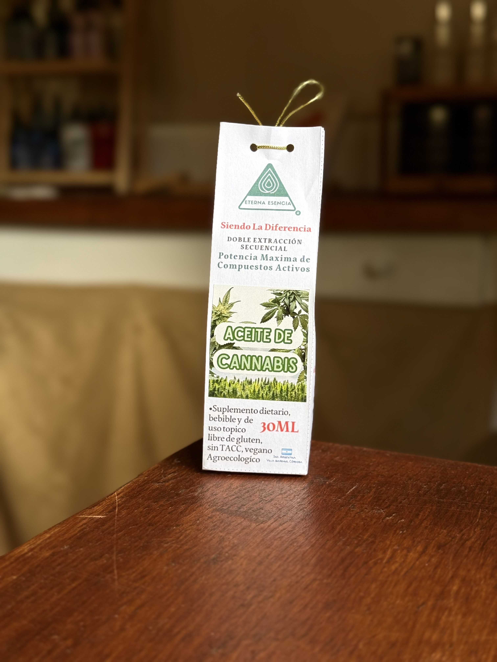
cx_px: 248
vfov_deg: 39.7
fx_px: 919
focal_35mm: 48
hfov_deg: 30.3
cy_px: 331
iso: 50
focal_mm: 6.76
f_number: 1.78
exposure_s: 1/121
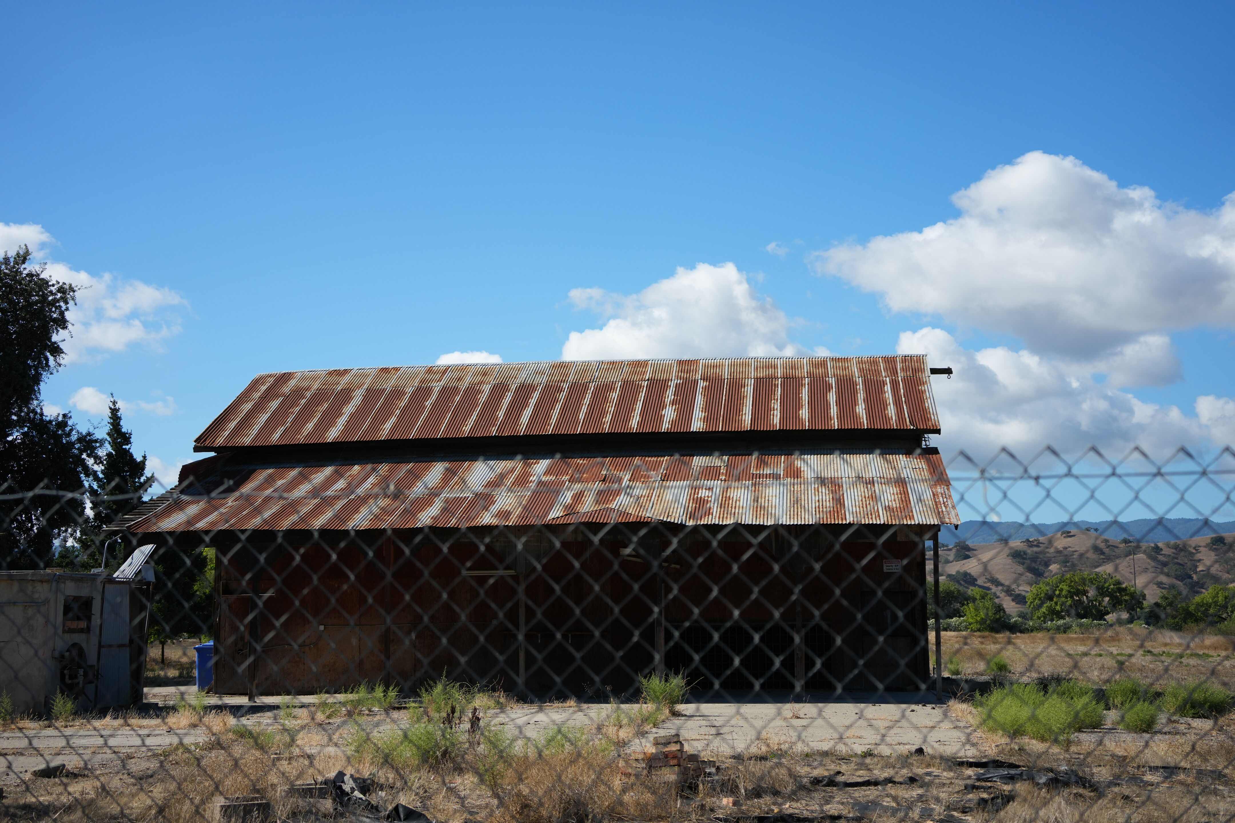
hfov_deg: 39.6
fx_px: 1715
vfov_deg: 27.0
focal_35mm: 50
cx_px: 618
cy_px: 412
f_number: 4.5
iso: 400
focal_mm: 50
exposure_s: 1/2500
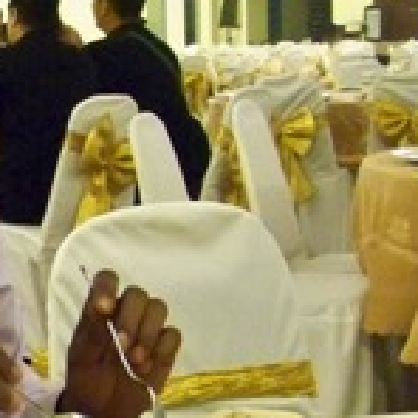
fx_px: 1721
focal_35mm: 126
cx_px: -359
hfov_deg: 12.5
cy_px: 370
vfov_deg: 13.7
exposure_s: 1/30
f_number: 2.8
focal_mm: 5.85
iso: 1000
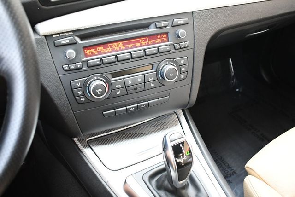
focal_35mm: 36
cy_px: 98
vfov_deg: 36.9
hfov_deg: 53.1
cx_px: 148
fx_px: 295
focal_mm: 18
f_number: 3.5
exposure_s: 1/125
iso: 2200
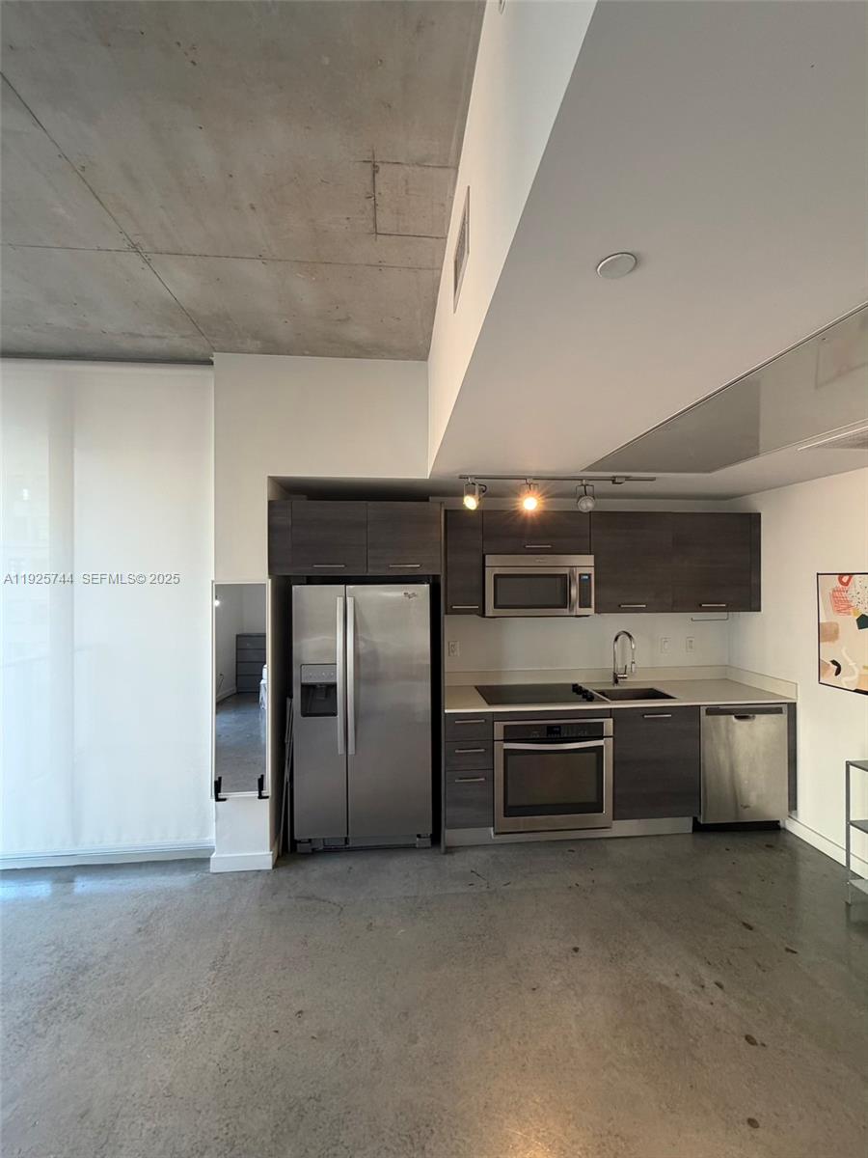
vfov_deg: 102.1
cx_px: 434
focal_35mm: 14
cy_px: 579
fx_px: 468
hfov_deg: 85.7
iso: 160
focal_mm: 2.22
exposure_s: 1/60
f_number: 2.2
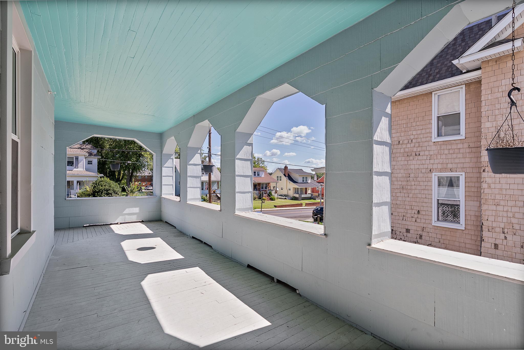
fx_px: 233
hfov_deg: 96.7
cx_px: 262
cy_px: 175
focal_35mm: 16
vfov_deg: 73.8
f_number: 8
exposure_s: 1/30
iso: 100
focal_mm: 16
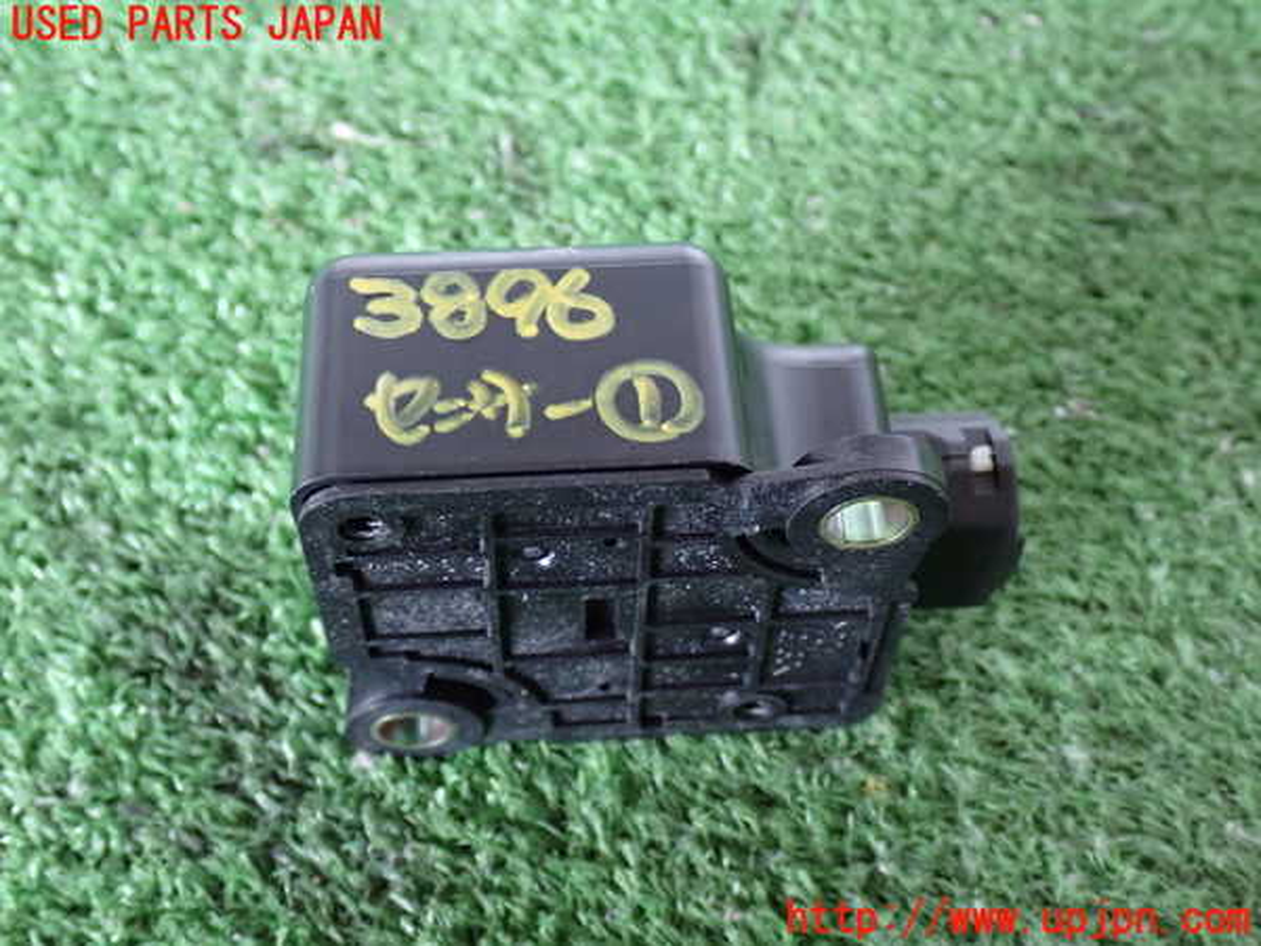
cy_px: 473
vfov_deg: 30.9
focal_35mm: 47
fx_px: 1712
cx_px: 630
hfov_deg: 40.4
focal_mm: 8.4
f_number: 3.1
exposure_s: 1/15
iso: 800
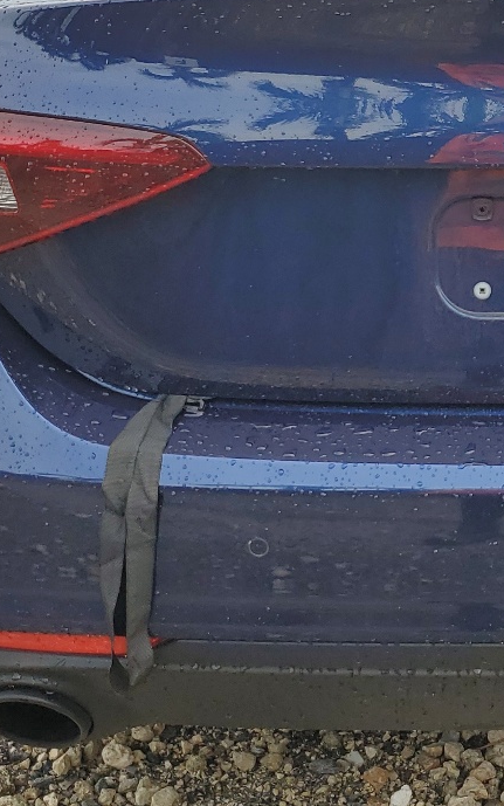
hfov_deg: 19.6
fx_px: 1406
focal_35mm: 64
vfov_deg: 31.6
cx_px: 537
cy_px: 236
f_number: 1.5
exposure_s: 1/769
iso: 50
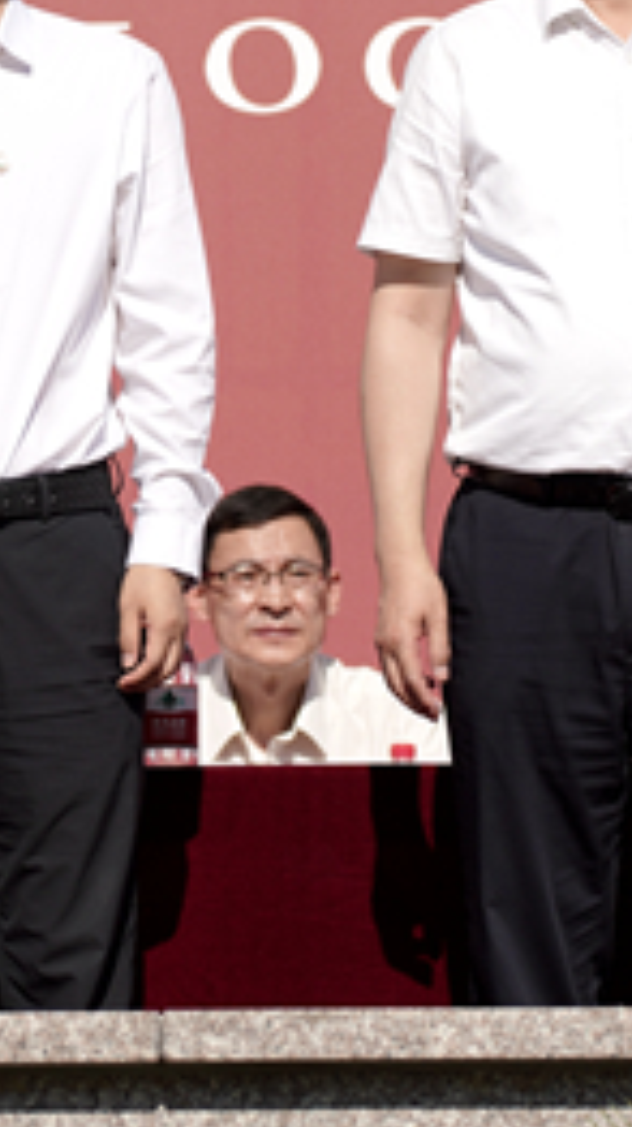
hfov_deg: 3.8
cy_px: 312
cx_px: 318
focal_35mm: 320
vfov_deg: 6.7
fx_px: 9552
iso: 100
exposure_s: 1/1000
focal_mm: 125
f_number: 5.6
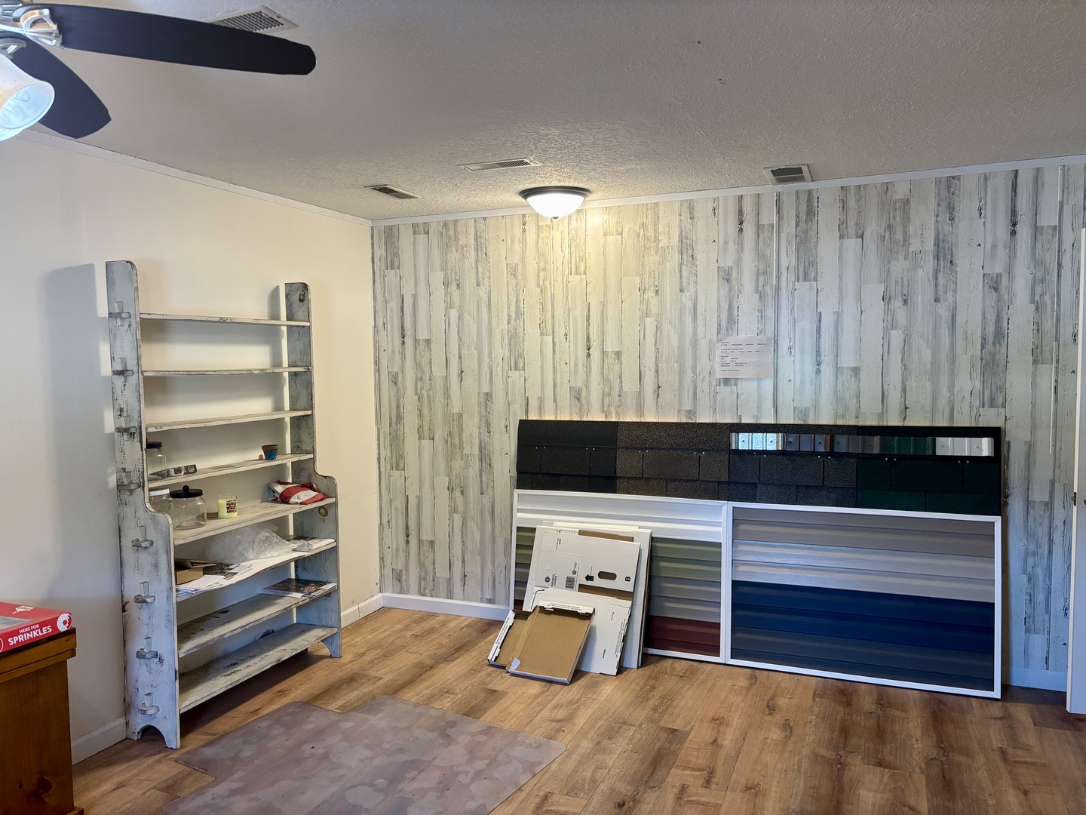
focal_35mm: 26
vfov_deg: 53.1
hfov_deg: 67.3
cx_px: 543
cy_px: 408
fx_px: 816
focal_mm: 5.96
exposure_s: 1/60
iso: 160
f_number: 1.6
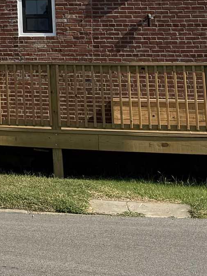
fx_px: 869
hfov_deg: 11.8
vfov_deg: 17.1
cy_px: -67
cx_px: -241
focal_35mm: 109
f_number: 1.78
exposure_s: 1/4673
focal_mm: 6.76
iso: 80
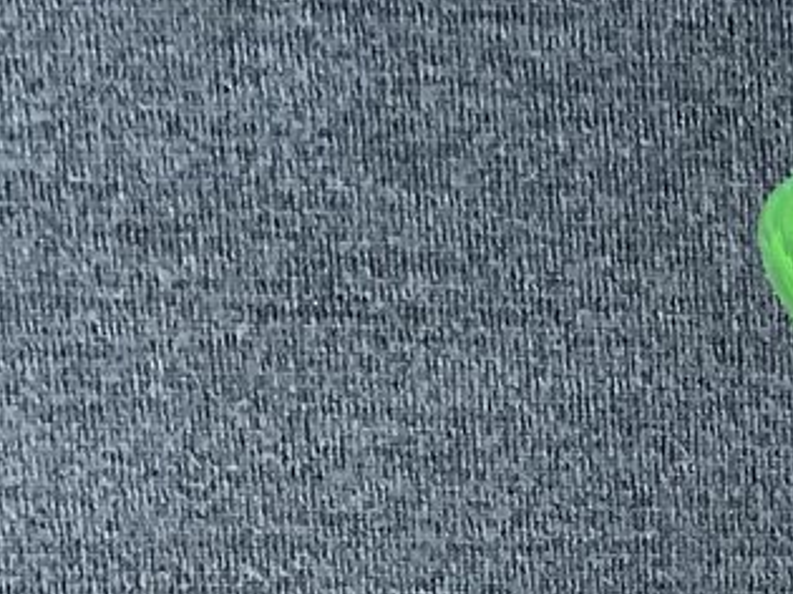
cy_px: 1197
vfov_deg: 9.3
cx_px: 1539
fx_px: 3412
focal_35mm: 149
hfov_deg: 11.9
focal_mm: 3.3
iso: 160
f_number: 2.4
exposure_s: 1/60
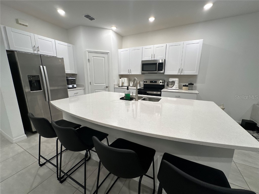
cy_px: 97
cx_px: 130
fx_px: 105
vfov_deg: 85.7
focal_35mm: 14
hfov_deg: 102.1
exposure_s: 1/120
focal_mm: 2.22
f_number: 2.2
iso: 160
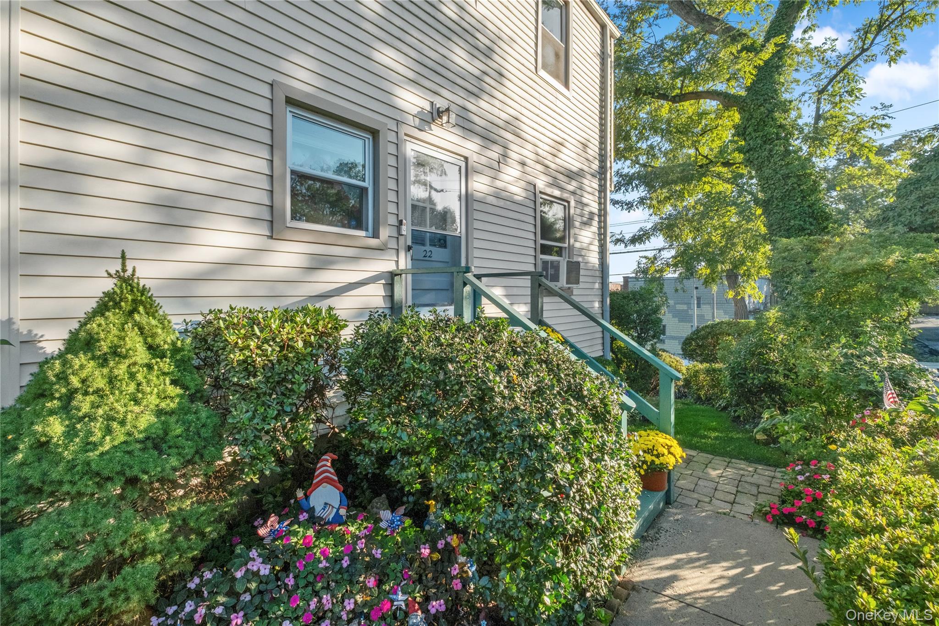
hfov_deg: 100.4
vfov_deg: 77.3
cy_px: 313
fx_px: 391
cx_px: 470
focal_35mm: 15
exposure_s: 1/160
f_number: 8
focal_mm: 10
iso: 500
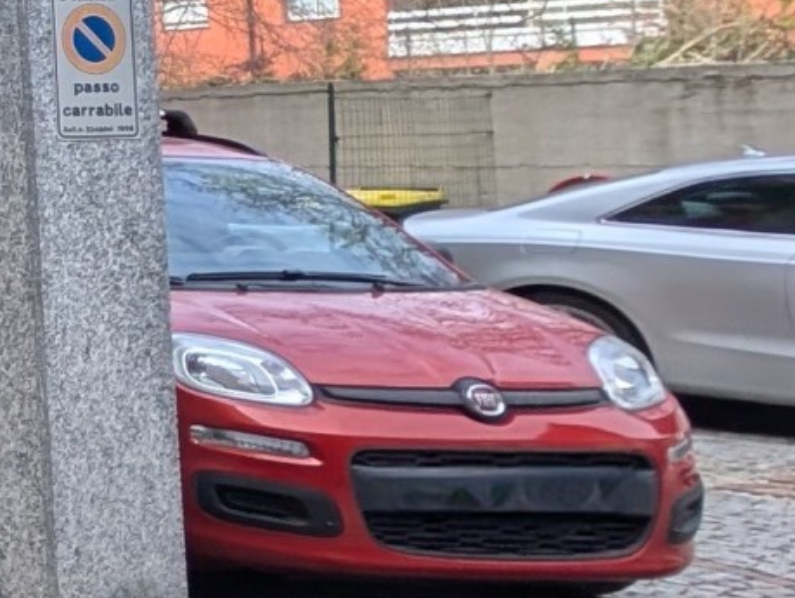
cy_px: 92
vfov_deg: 21.6
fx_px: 1540
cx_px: -1226
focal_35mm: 67
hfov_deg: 14.2
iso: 27
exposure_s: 1/915
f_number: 1.7
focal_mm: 2.02
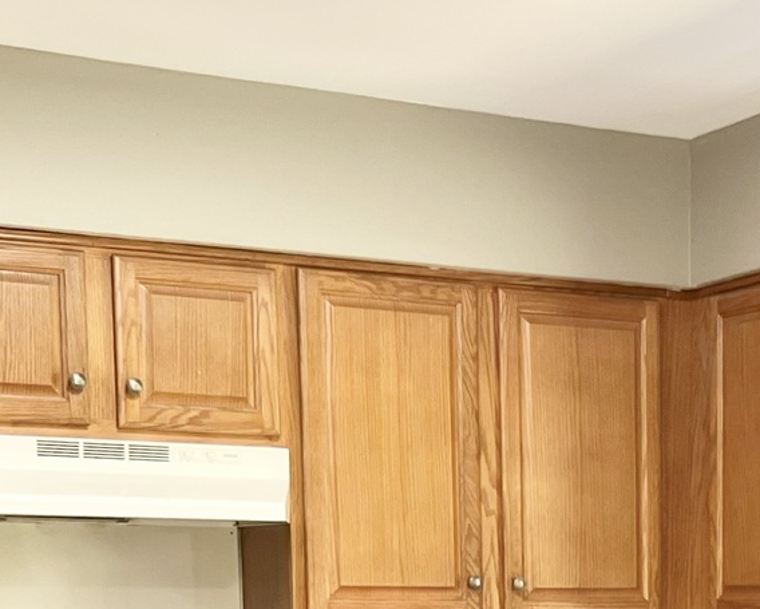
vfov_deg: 16.1
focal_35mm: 90
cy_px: 822
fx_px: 2025
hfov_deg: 20.8
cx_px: 676
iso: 125
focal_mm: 5.7
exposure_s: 1/121
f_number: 1.5
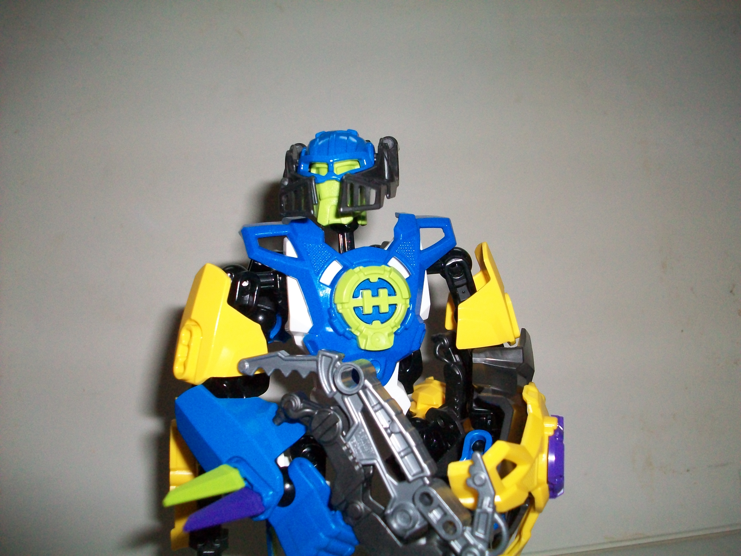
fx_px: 728
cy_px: 278
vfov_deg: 41.8
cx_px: 370
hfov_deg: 54.0
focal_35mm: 34
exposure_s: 1/125
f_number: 2.8
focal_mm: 5.7
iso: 200
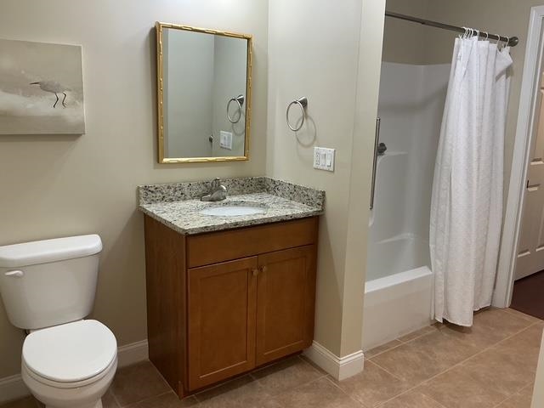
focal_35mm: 29
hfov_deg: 61.7
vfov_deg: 48.2
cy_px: 204
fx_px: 456
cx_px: 272
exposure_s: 1/60
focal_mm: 3
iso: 64
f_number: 1.8
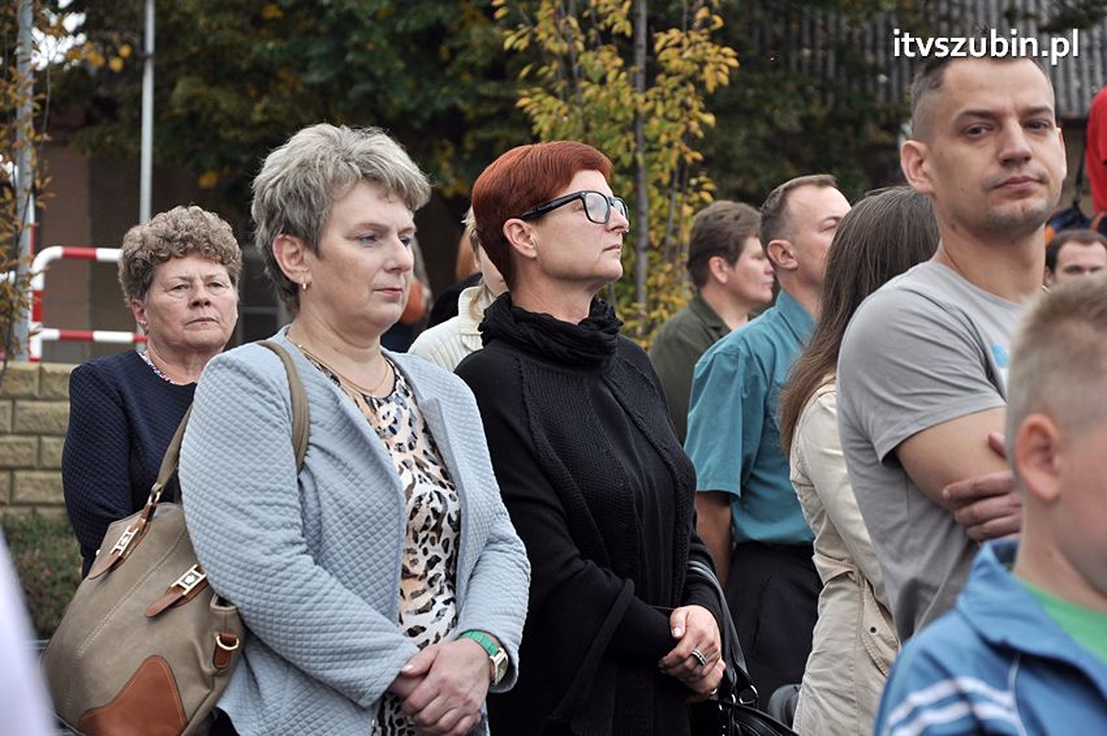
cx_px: 554
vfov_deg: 9.9
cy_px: 368
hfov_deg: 14.9
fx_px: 4239
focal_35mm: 138
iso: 500
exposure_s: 1/500
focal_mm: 92
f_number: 5.6
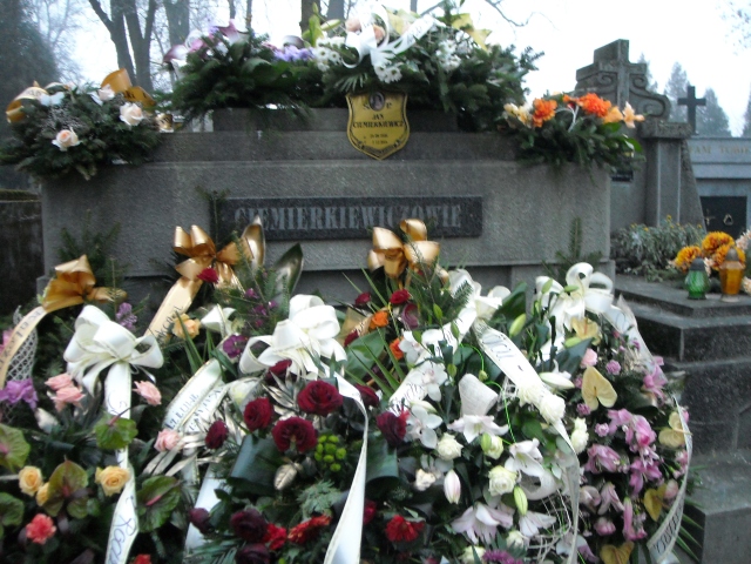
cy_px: 282
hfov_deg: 52.6
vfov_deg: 40.7
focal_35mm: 35
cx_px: 376
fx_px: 759
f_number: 2.8
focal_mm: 5.7
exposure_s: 1/31
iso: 400
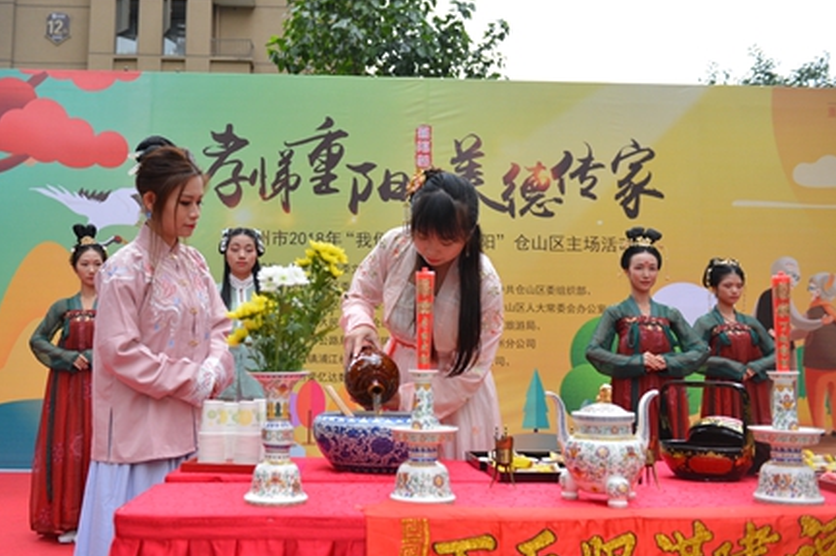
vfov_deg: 35.9
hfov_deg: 51.8
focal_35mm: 37
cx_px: 360
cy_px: 275
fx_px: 858
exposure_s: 1/1600
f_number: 3.5
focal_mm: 32
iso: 2000
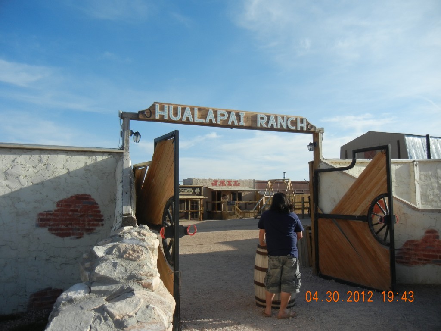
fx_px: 382
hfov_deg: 60.0
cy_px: 166
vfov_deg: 46.8
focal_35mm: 30
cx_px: 220
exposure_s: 1/373
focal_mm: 5.4
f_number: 7
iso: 160
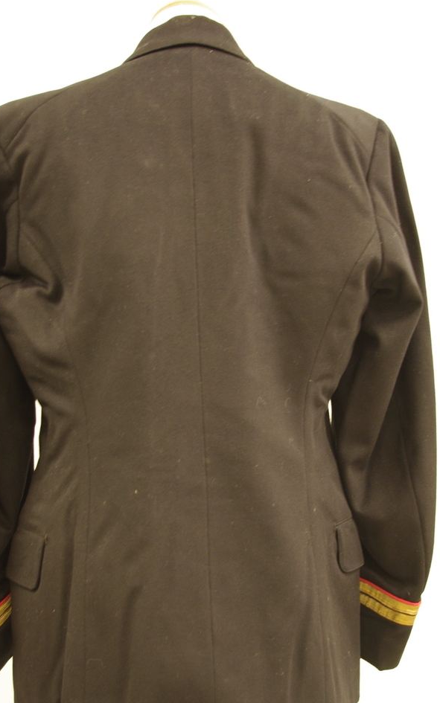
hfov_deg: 29.2
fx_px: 844
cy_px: 435
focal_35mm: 44
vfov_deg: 44.9
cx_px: 217
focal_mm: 23.13
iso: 400
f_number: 4
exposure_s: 1/5
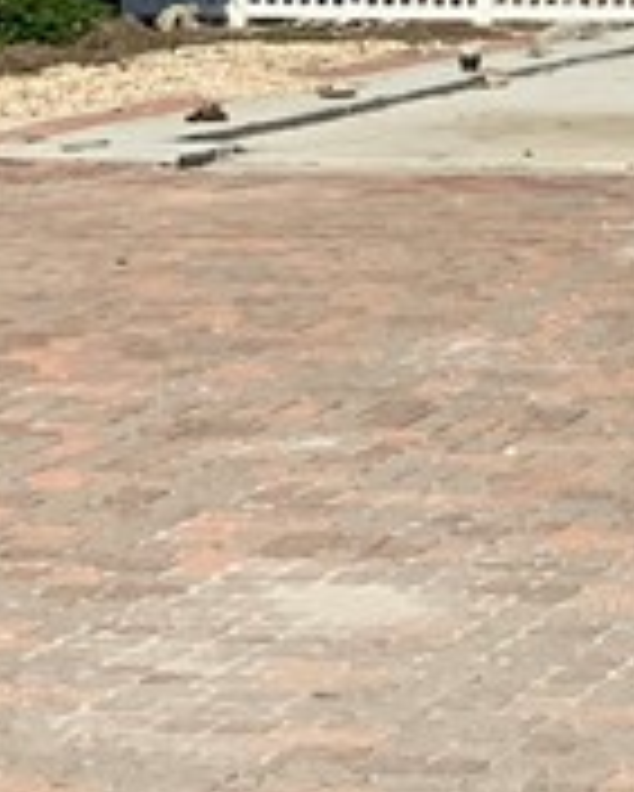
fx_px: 3867
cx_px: 1398
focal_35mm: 165
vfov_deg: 11.0
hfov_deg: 8.7
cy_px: -572
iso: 20
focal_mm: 3
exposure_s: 1/4405
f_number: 1.8
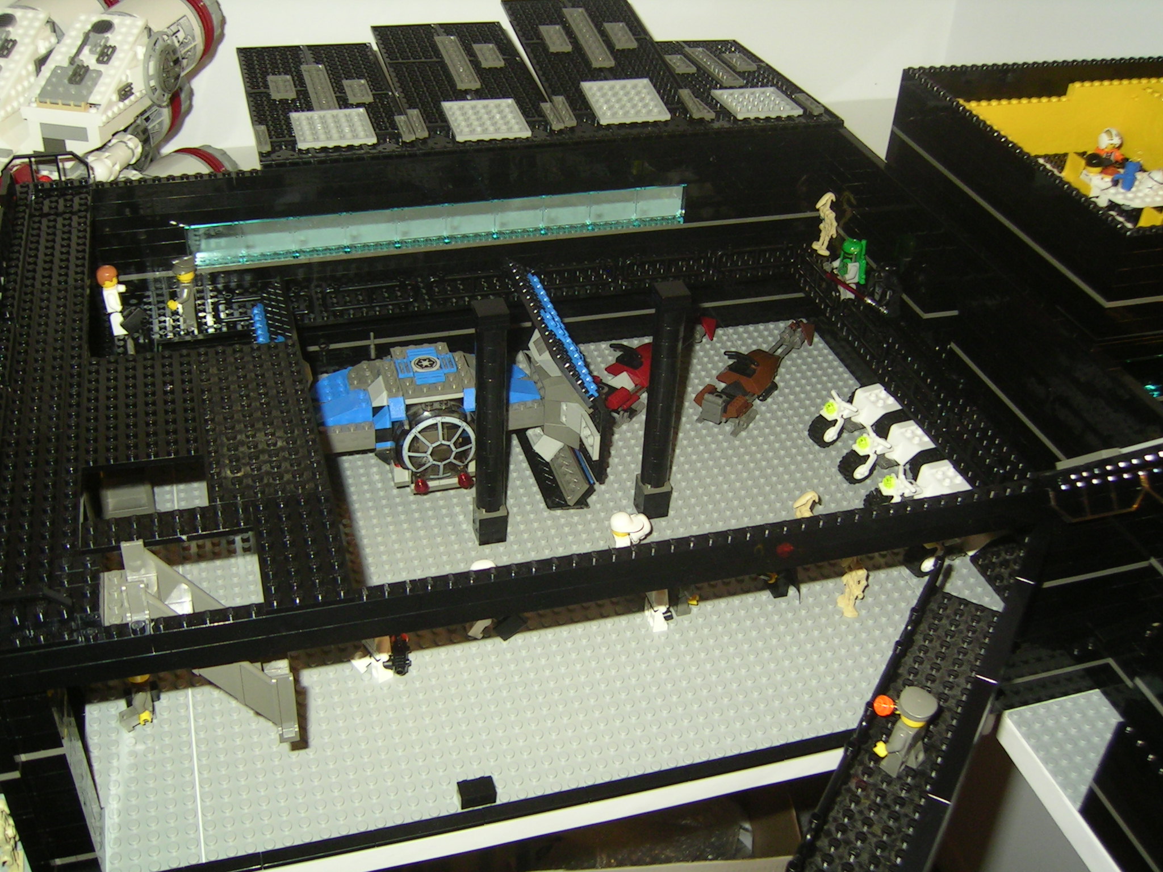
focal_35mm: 36
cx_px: 582
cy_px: 436
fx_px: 1209
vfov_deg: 39.7
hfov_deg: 51.4
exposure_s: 1/30
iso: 100
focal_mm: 5.6
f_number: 2.8
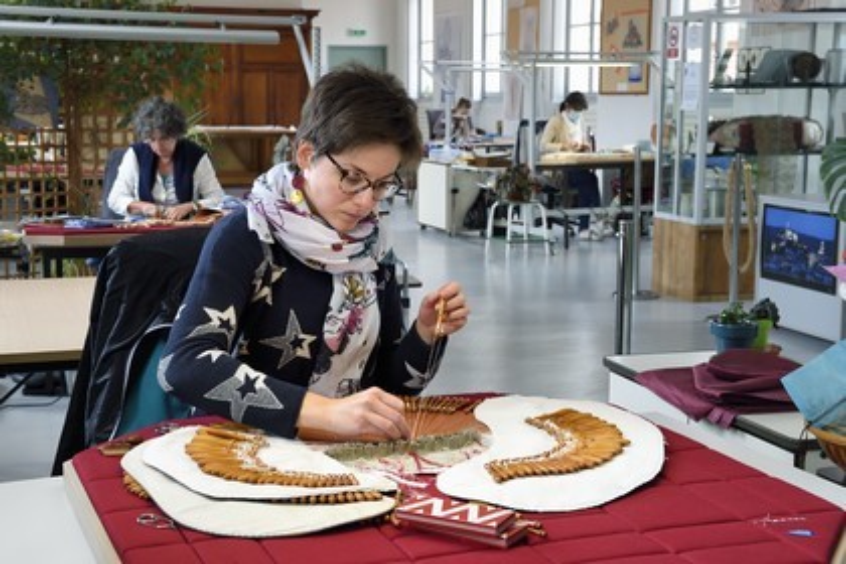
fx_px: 1292
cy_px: 282
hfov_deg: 36.2
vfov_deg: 24.6
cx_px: 423
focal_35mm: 55
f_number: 11
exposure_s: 1/40
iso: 800
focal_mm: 55
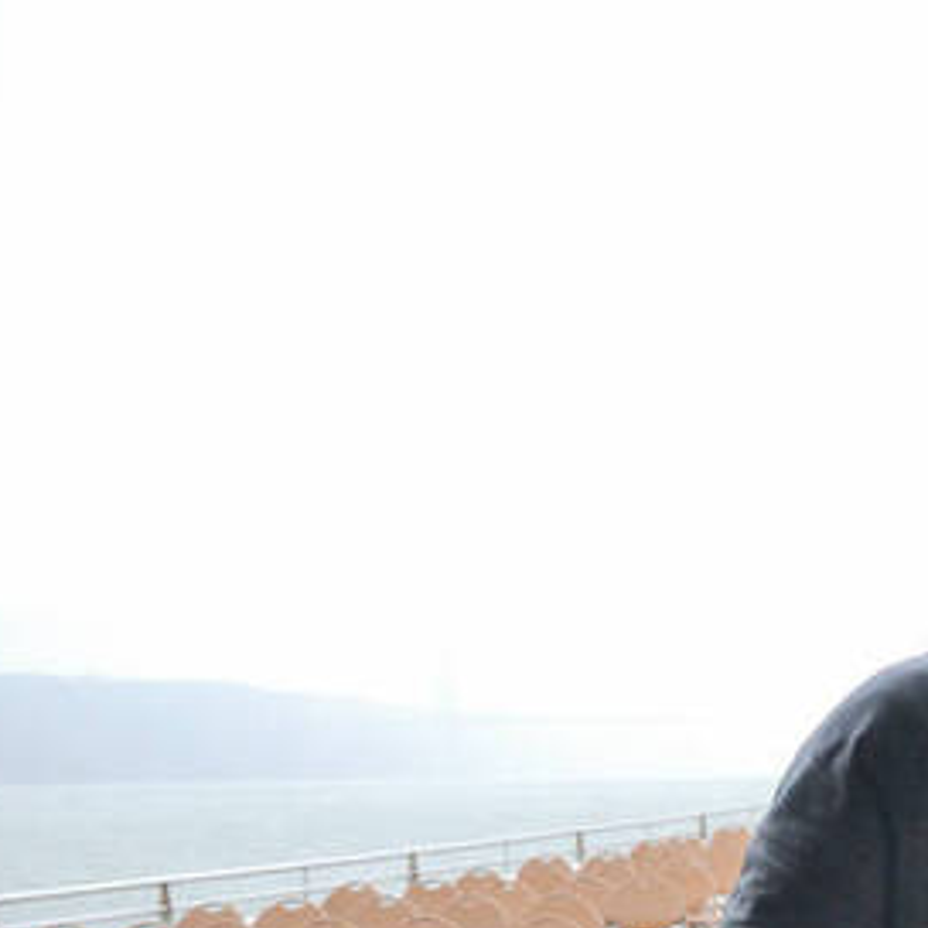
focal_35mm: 59
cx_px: 1088
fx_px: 1789
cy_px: 764
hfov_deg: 26.2
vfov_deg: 28.4
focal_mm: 18
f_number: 3.5
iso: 1000
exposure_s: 1/200
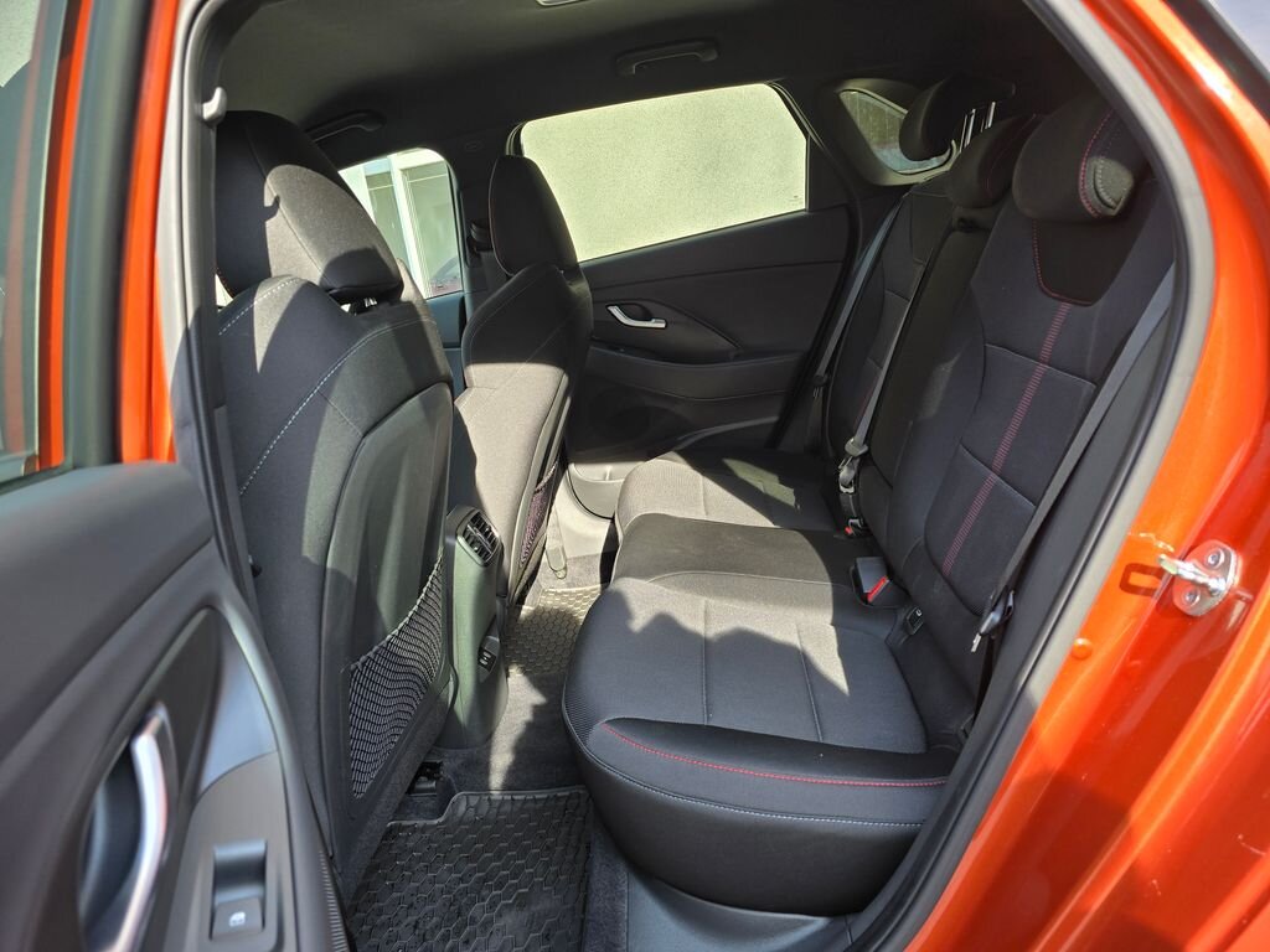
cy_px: 476
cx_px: 635
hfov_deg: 73.9
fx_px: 844
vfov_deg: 58.9
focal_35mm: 23
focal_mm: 6.3
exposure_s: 1/180
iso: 40
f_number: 1.7
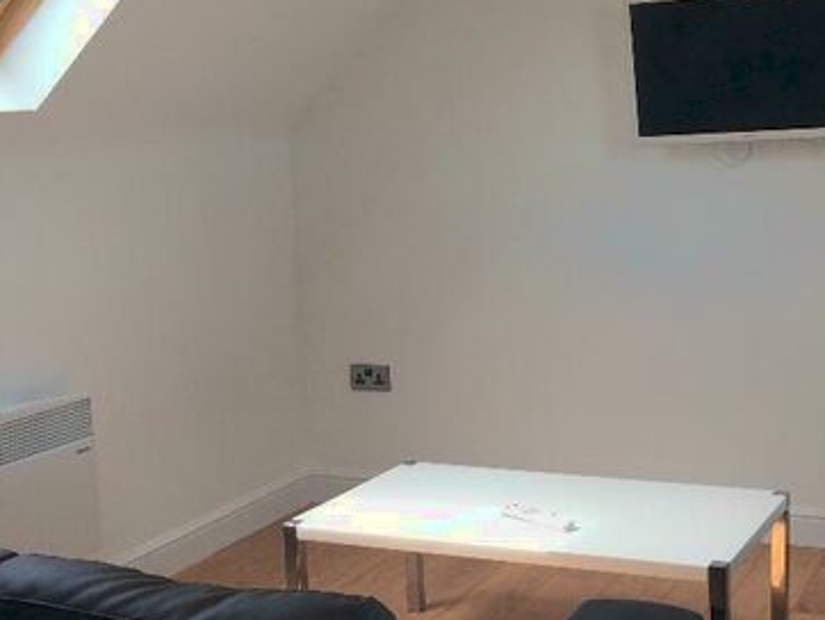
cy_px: 370
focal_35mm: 58
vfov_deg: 25.2
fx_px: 1383
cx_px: 650
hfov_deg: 32.4
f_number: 2.2
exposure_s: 1/177
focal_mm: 4.12
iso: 32
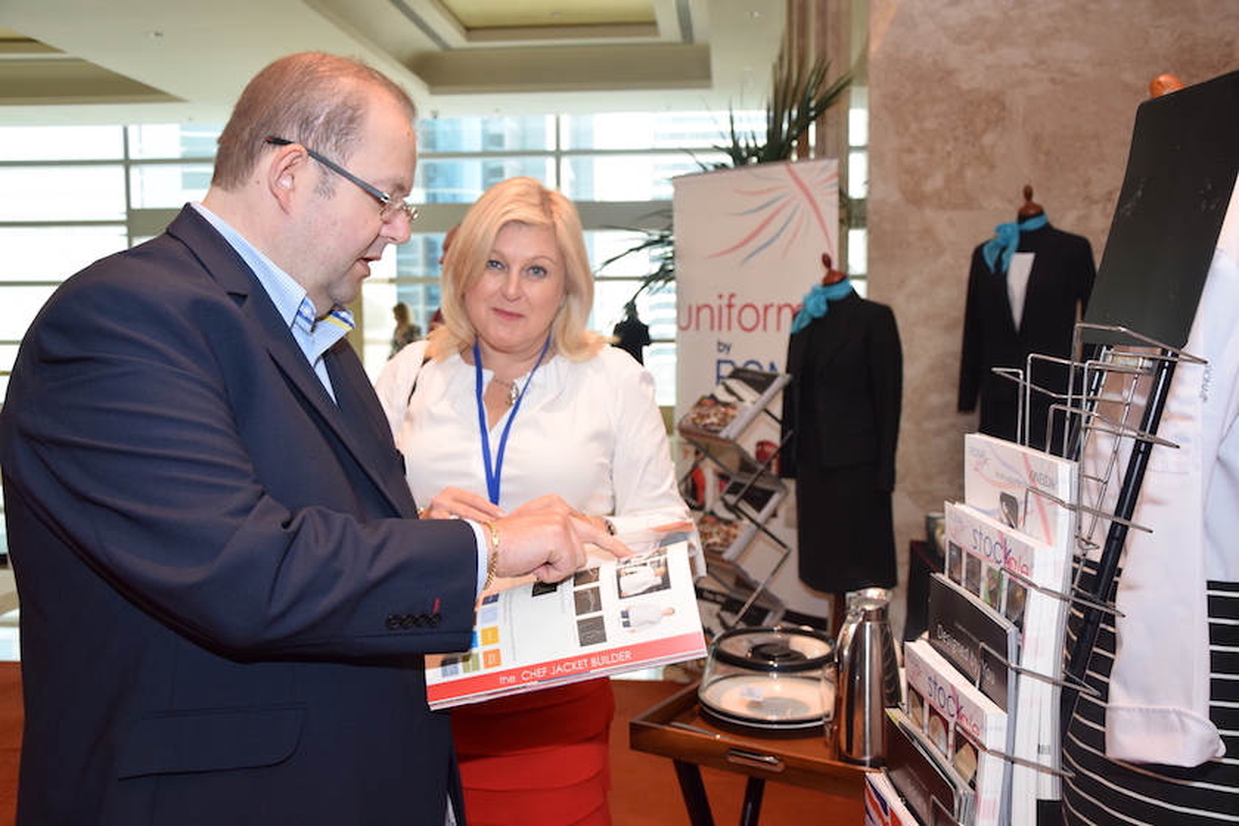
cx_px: 620
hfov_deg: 57.2
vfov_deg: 40.0
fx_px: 1136
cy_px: 413
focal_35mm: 33
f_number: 5
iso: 500
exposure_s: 1/40
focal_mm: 22
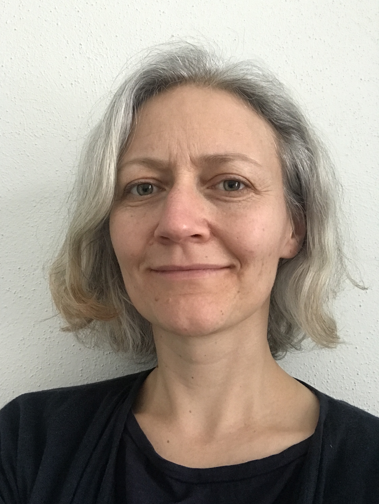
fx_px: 481
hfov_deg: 43.0
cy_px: 258
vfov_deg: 55.3
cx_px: 184
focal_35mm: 33
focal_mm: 2.87
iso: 200
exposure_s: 1/30
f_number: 2.2
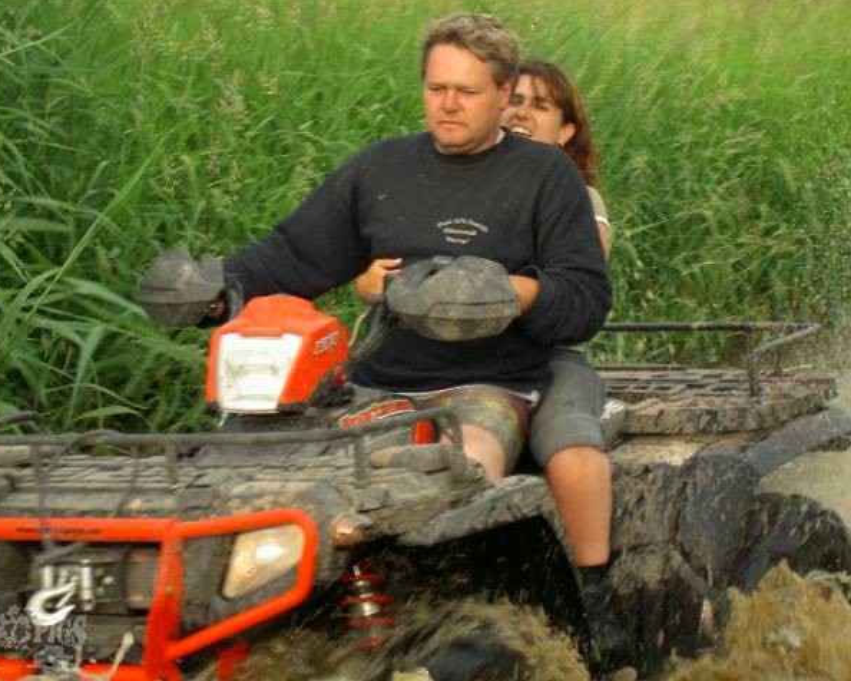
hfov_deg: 15.6
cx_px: 394
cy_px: 338
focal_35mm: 123
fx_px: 3097
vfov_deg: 12.5
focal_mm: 24
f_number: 4.9
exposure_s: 1/100
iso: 200
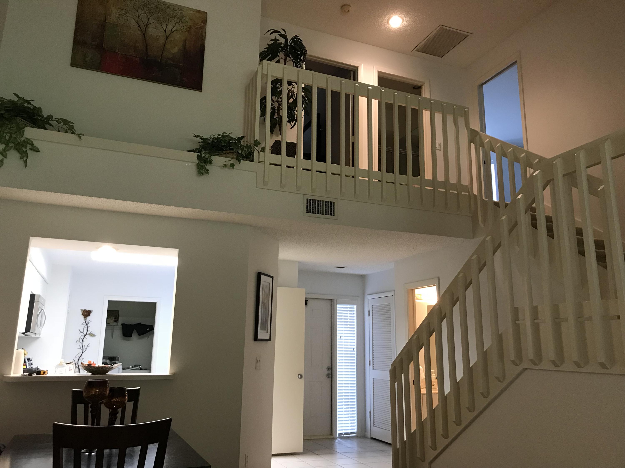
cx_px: 312
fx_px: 506
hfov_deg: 63.4
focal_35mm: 28
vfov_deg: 49.7
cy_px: 234
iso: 50
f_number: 1.8
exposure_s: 1/15
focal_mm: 3.99
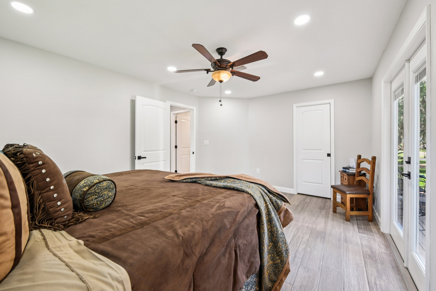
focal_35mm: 14
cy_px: 146
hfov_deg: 104.3
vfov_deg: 81.2
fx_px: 170
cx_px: 218
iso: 400
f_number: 8
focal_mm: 14
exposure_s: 1/10
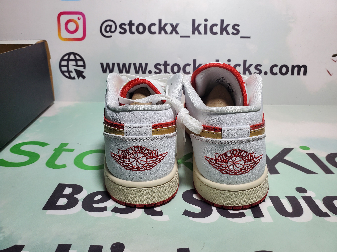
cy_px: 126
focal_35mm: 26
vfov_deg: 53.1
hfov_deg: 67.3
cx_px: 168
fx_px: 253
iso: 50
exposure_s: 1/241
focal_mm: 4.3
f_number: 2.4
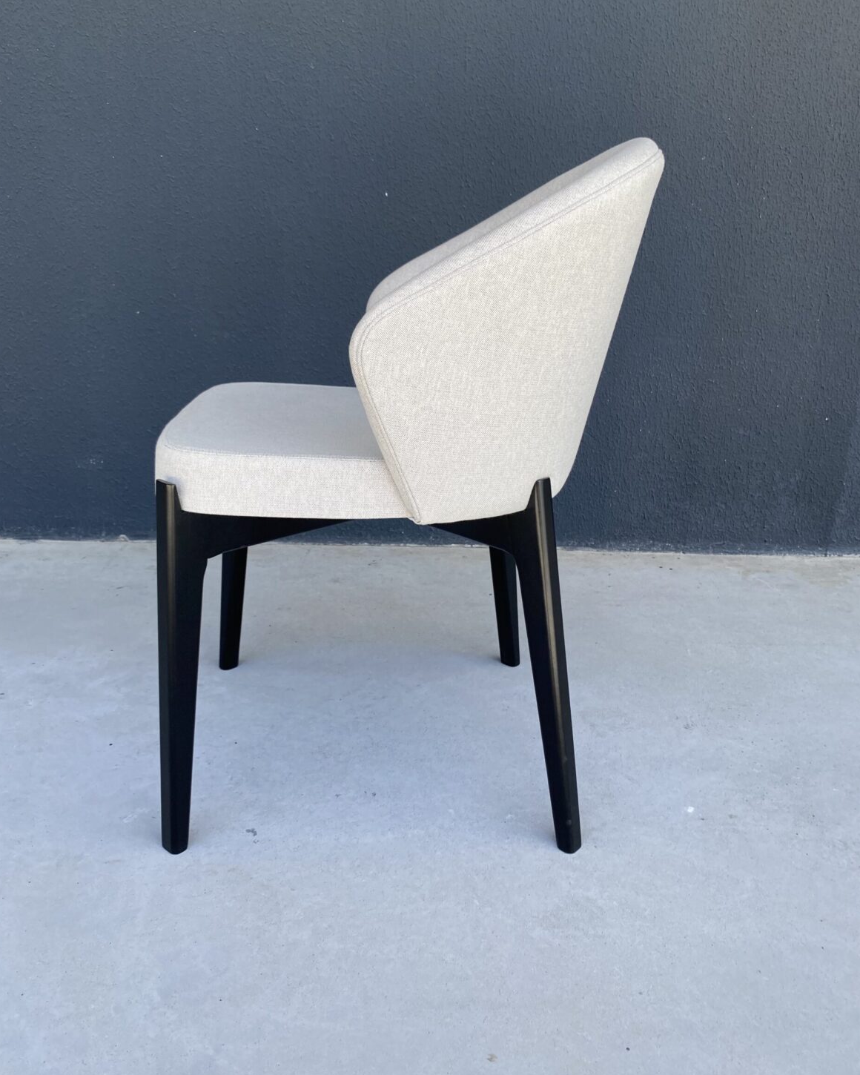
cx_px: 423
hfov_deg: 51.5
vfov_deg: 62.1
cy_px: 497
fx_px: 891
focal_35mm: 28
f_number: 1.8
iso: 32
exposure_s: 1/529
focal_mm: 4.25
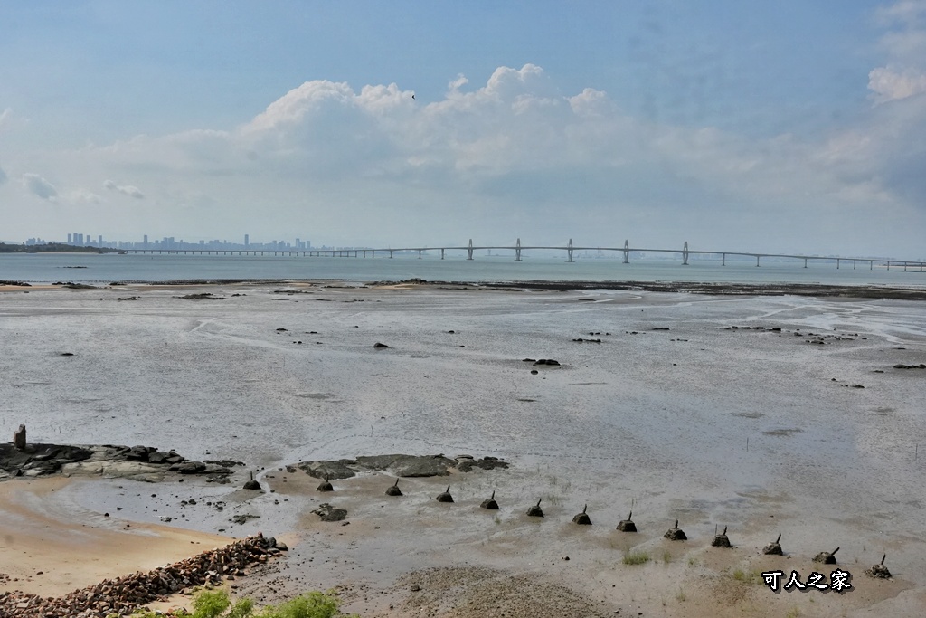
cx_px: 463
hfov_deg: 53.1
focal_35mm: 36
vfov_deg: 36.9
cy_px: 309
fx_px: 926
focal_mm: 24
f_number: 11
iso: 1600
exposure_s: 1/5000
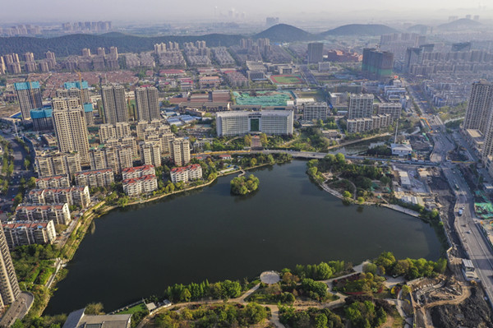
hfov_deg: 65.5
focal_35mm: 28
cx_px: 246
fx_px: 383
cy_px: 164
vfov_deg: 46.3
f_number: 5.6
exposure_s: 1/320
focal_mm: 10.26
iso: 100
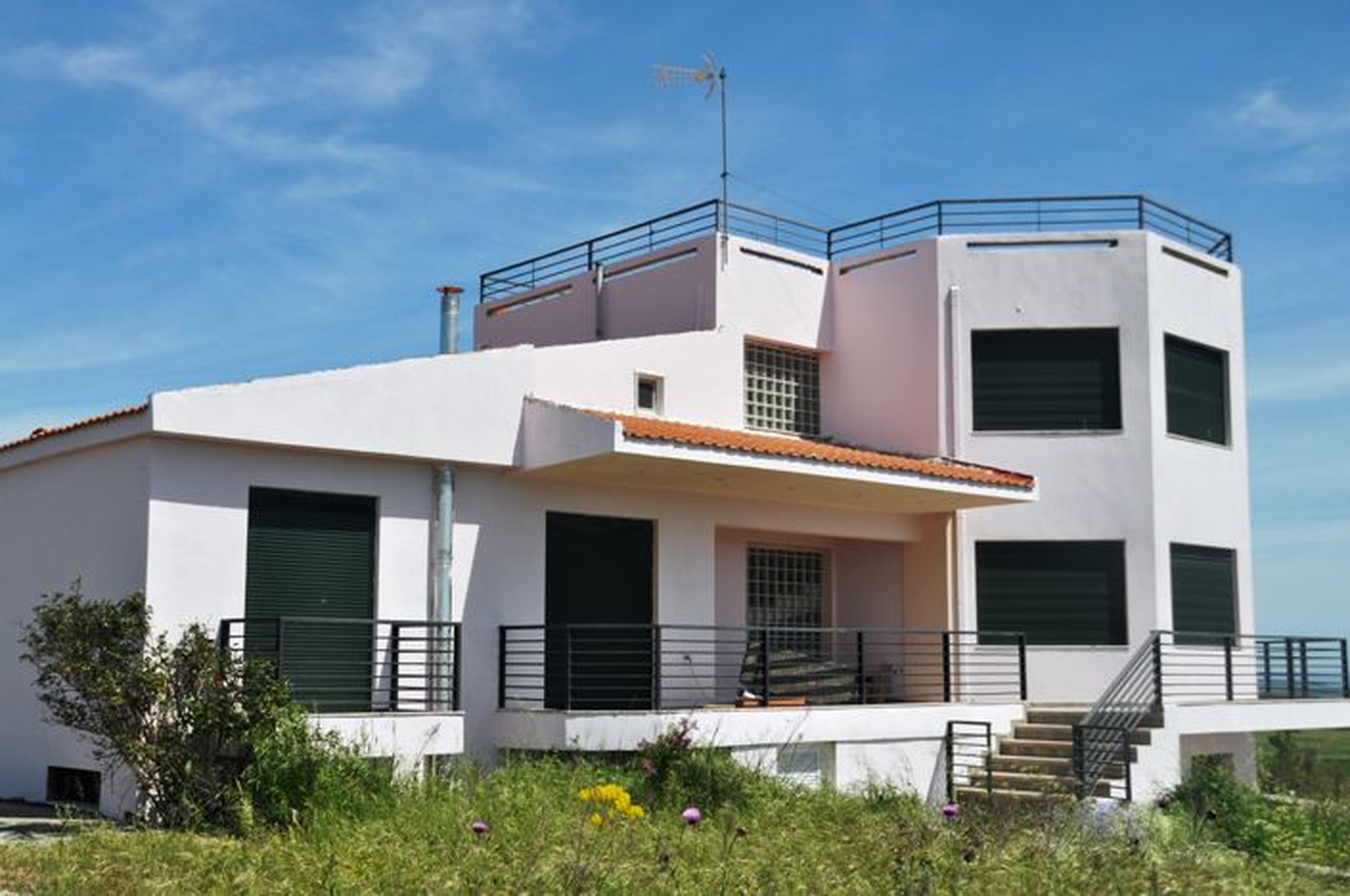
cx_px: 675
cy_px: 448
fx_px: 1629
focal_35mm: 44
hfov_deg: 45.0
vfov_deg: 30.8
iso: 200
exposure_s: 1/320
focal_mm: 29
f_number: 9
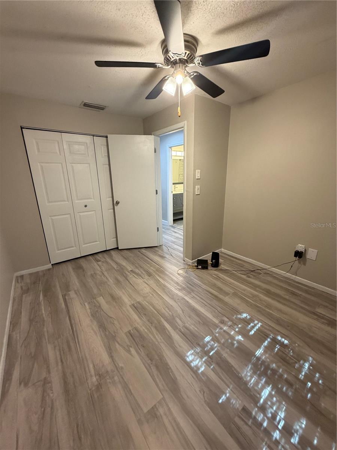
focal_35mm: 14
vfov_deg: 102.1
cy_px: 225
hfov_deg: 85.7
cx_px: 168
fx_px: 182
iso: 250
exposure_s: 1/60
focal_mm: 2.22
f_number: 2.2
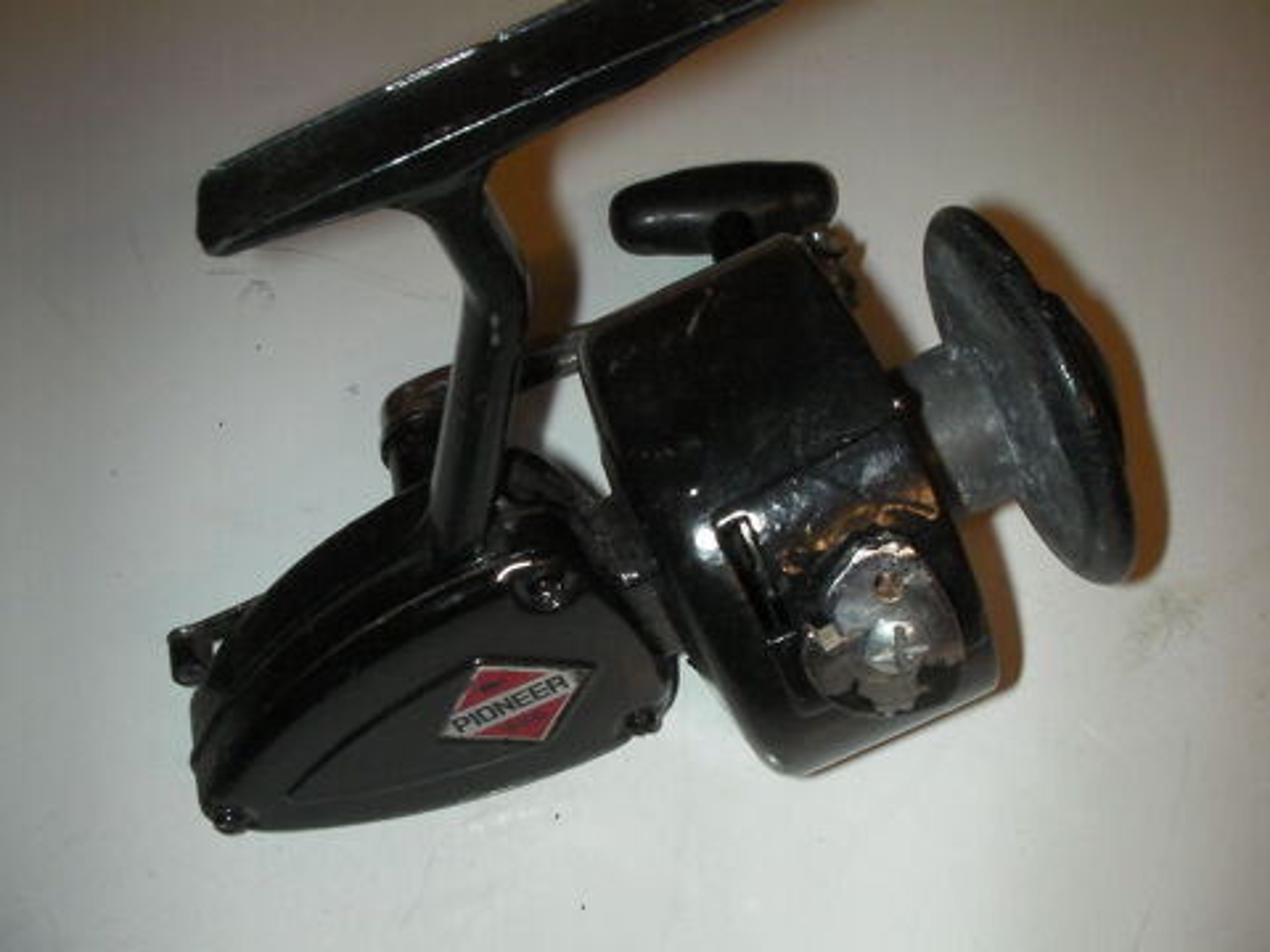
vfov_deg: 37.7
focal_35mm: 38
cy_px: 476
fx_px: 1394
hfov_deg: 49.0
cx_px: 635
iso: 200
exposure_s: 1/30
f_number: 5.6
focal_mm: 6.3
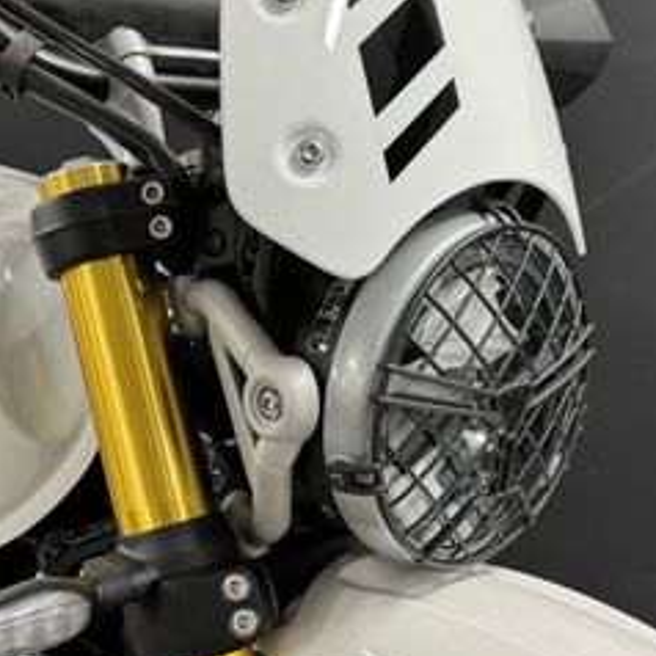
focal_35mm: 57
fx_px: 1222
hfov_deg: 30.0
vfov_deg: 30.0
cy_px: 386
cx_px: 345
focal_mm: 6.76
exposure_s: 1/50
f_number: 1.78
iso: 125
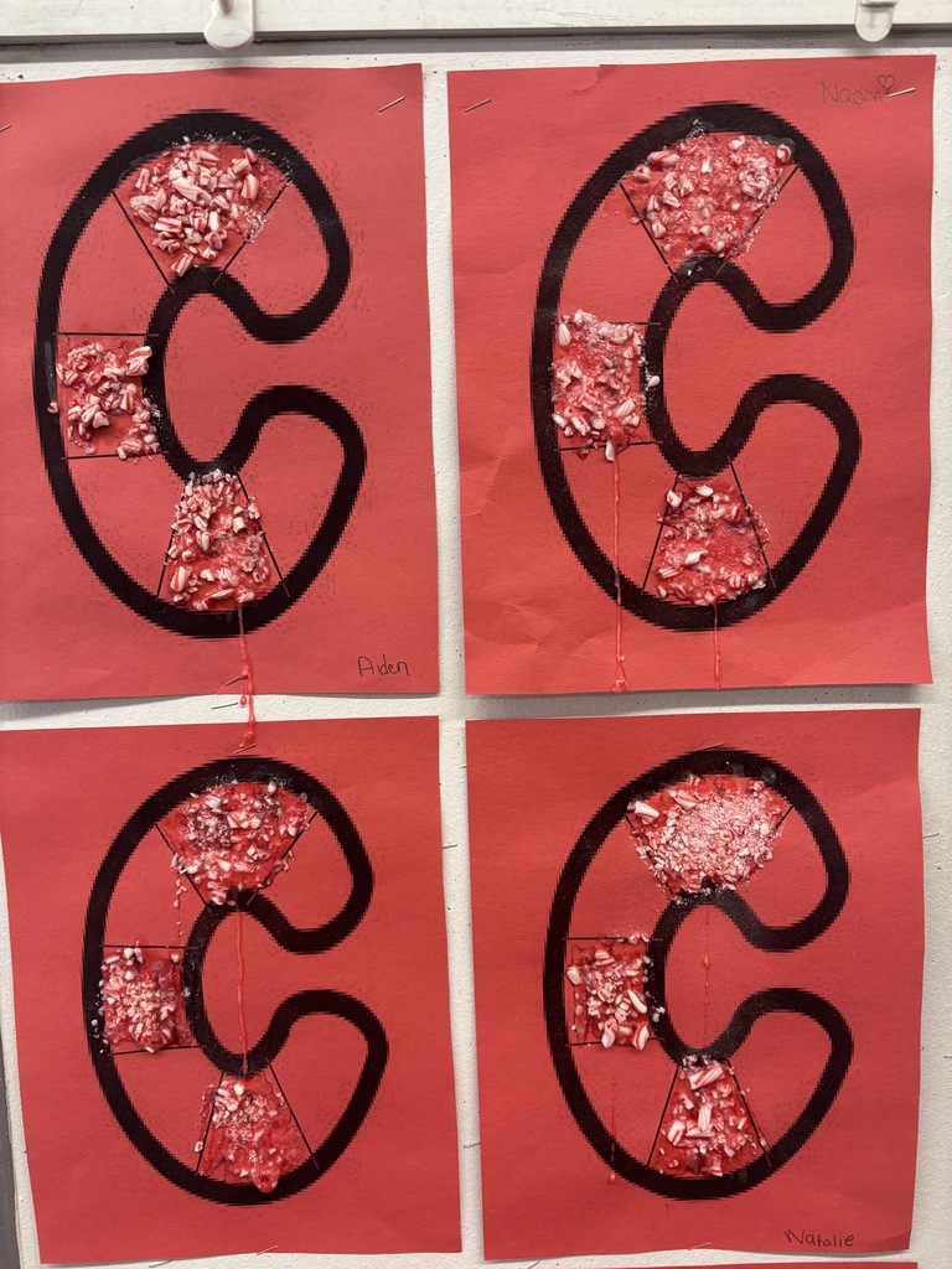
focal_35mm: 26
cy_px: 634
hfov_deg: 53.1
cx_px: 476
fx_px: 953
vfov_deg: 67.3
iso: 125
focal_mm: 5.96
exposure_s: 1/60
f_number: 1.6
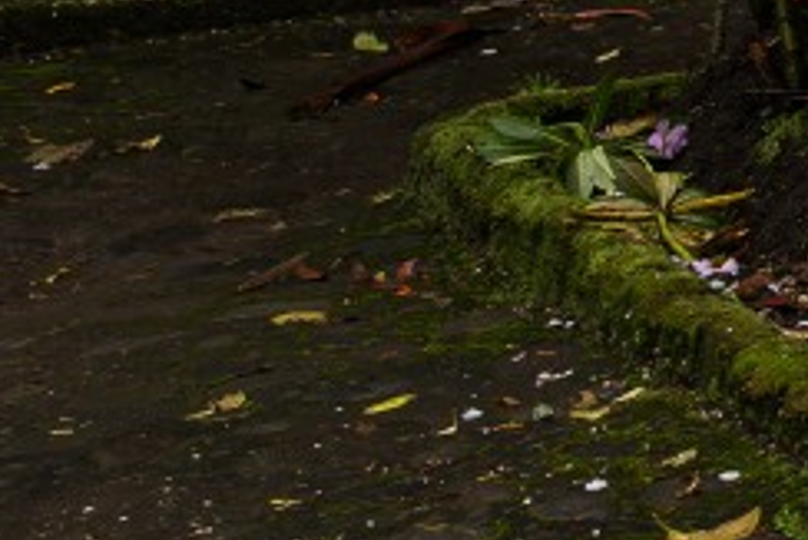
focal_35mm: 189
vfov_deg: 7.0
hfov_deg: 8.0
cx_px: 2967
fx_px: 4244
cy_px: -596
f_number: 4
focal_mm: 24
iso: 280
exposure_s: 1/50
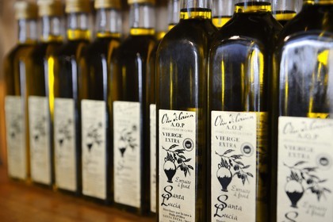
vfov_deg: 33.4
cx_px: 166
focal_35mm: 40
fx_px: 370
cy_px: 111
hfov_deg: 48.5
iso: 400
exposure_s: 1/80
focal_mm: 40
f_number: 3.2
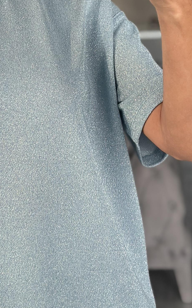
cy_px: 117
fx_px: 1156
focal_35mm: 138
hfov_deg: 9.4
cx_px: 3
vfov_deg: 15.1
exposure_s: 1/65
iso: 125
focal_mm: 6.86
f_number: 1.78
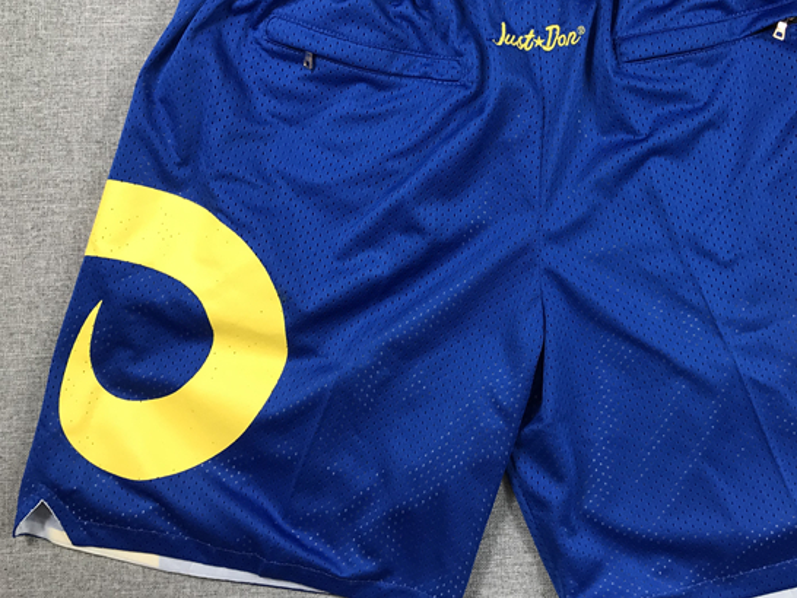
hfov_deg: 45.1
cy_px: 239
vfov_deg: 35.0
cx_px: 527
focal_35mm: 41
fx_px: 944
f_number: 1.8
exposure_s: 1/50
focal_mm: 3.99
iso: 25
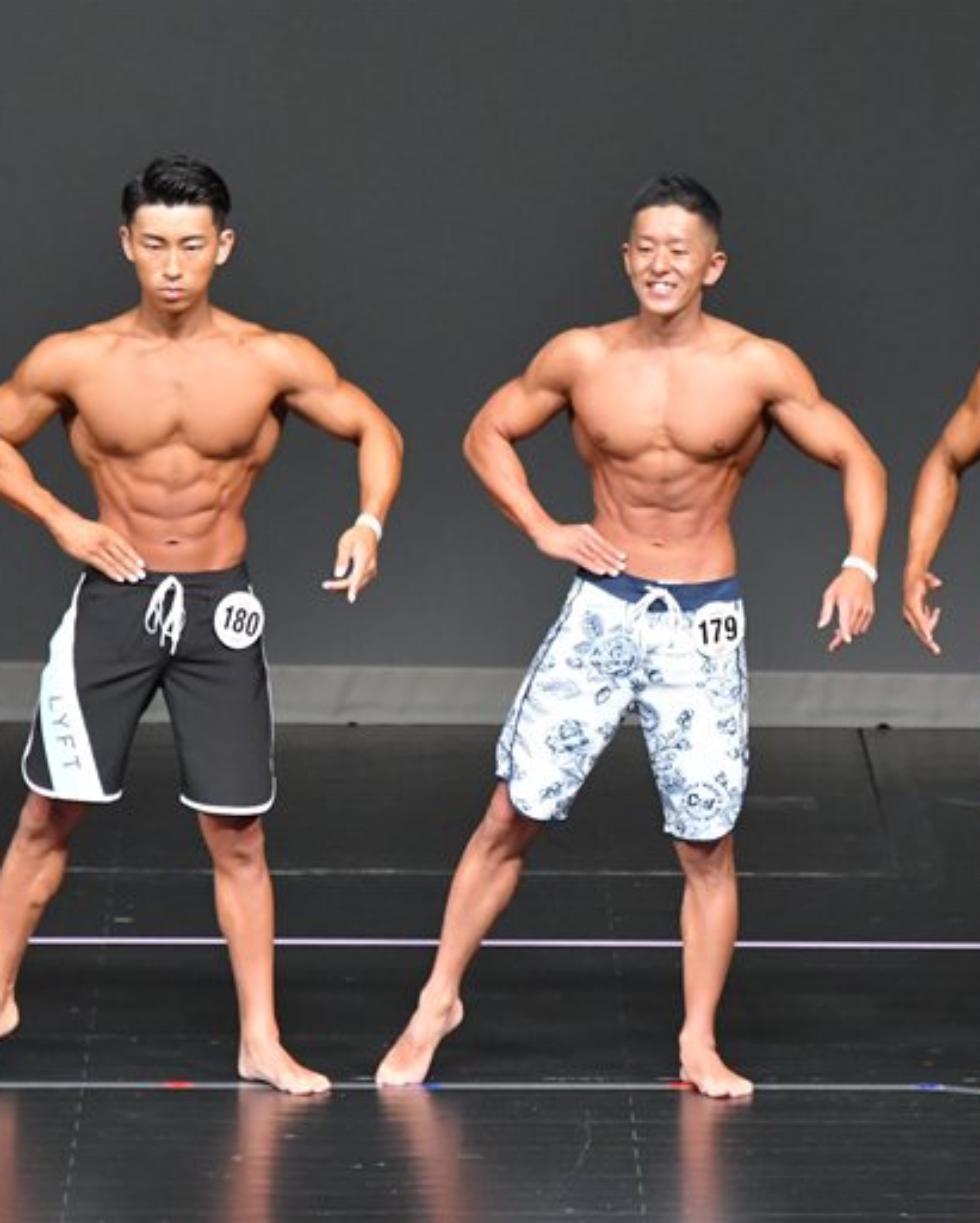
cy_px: 610
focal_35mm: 425
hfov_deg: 3.6
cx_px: 678
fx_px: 15395
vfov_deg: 4.6
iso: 5000
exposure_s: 1/400
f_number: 5.6
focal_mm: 200
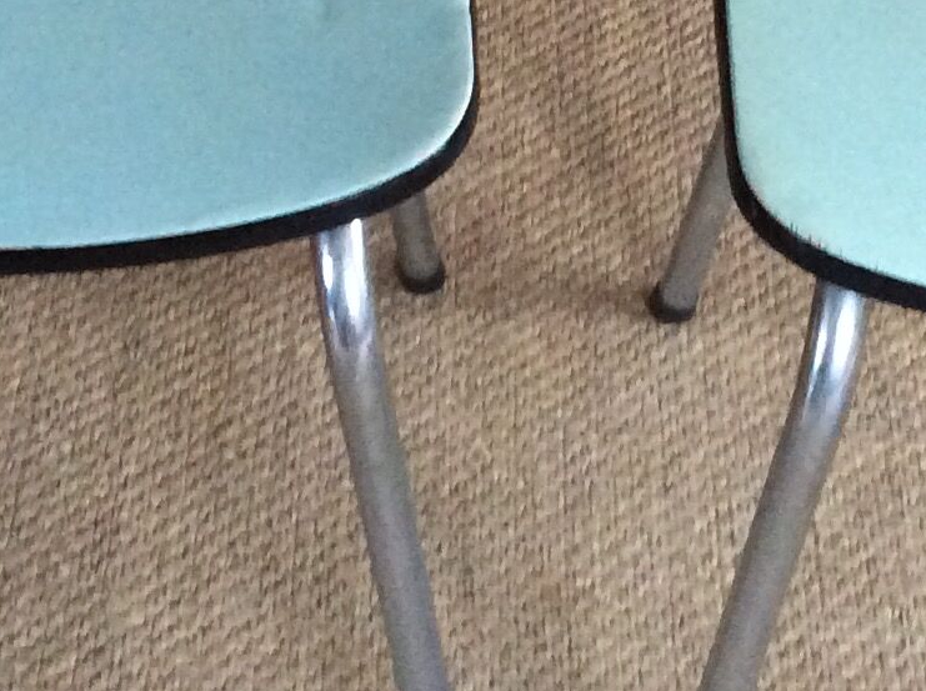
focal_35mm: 112
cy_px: -32
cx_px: 536
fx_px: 2991
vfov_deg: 13.0
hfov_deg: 17.6
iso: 320
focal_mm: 3.3
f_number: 2.4
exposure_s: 1/20
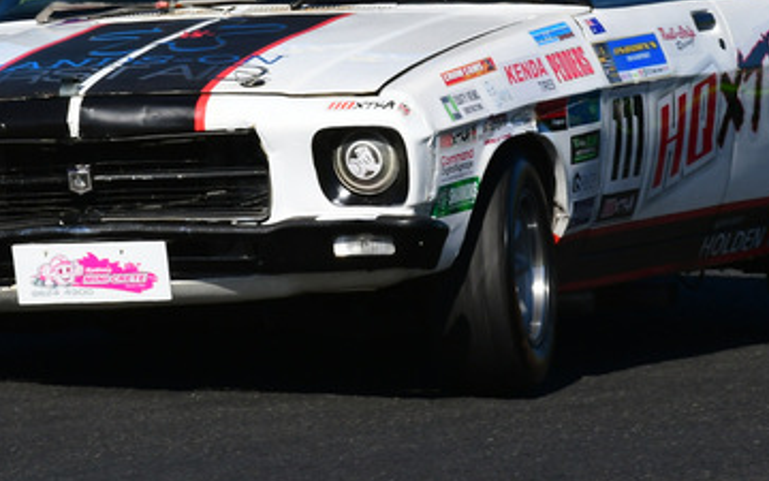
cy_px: -36
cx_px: 305
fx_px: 27790
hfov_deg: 1.6
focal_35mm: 1326
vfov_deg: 1.0
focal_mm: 390
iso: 400
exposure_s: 1/640
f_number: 13
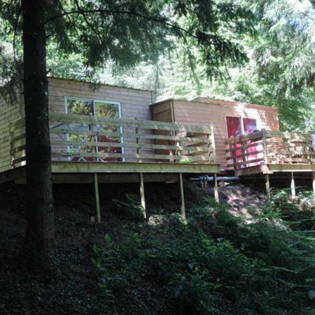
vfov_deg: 33.4
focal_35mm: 51
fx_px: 525
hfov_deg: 33.1
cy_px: 158
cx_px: 206
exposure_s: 1/50
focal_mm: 7.6
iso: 80
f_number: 3.4
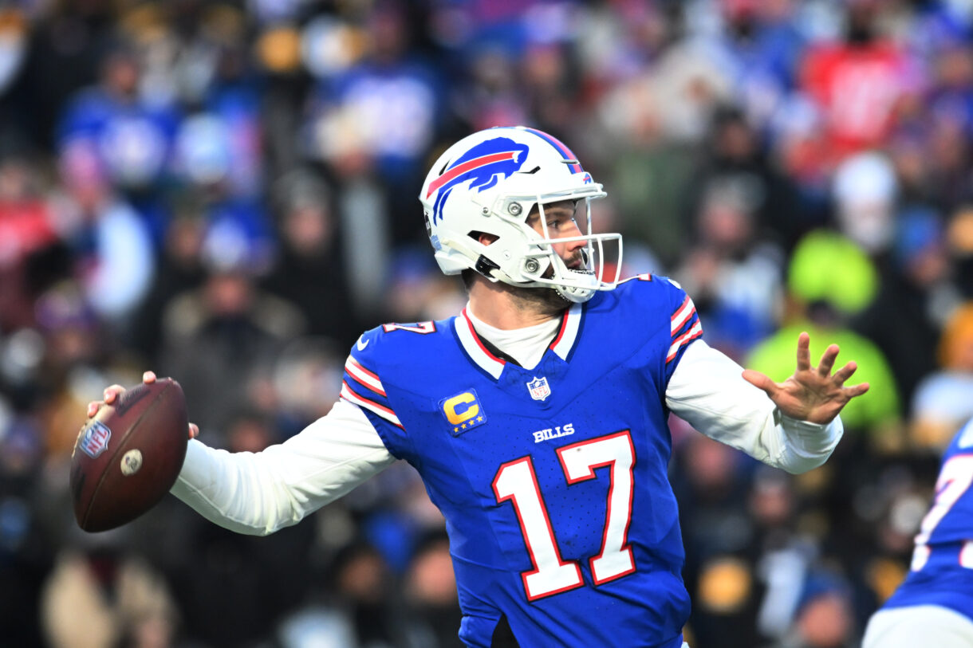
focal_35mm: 630
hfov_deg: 3.3
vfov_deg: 2.2
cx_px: 486
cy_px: 324
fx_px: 17024
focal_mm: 420
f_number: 4
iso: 3200
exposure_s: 1/1250
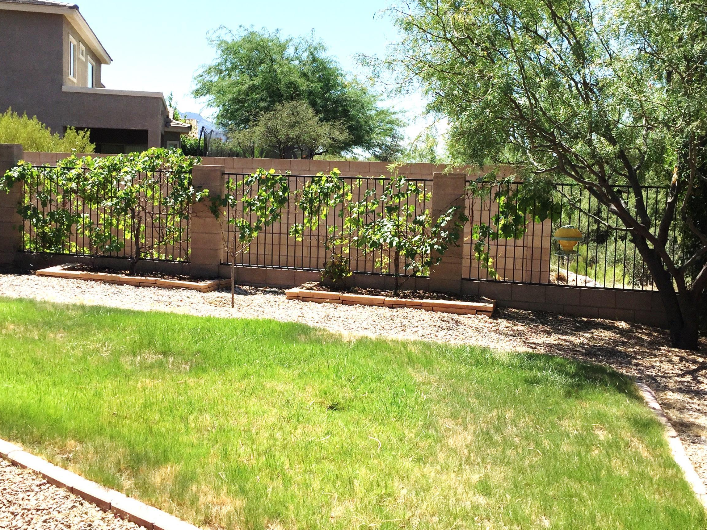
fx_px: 776
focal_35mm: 38
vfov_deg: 37.6
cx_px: 353
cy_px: 211
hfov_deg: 49.0
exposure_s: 1/1980
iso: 32
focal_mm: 4.15
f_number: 2.2
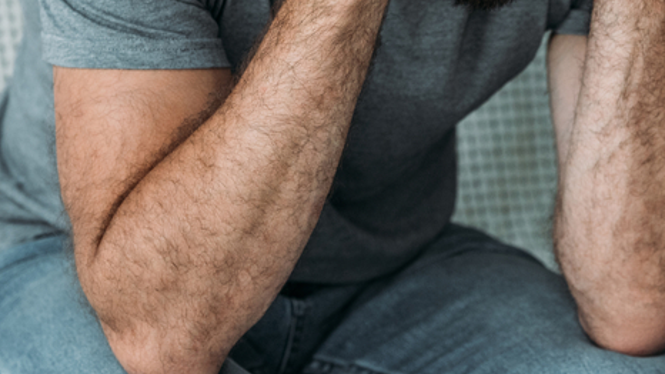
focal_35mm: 274
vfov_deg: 4.4
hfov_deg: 7.9
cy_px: -52
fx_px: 4831
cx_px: 500
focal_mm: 122
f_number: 5
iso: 640
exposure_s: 1/200
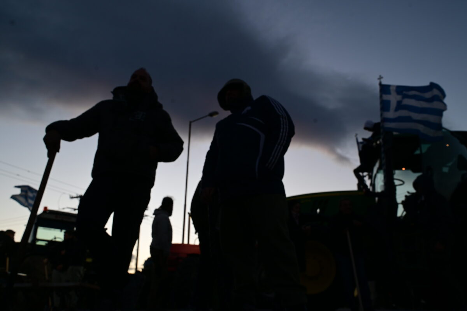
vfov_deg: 46.4
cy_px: 156
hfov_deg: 65.5
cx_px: 234
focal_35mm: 28
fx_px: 363
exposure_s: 1/125
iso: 400
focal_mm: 28
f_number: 8
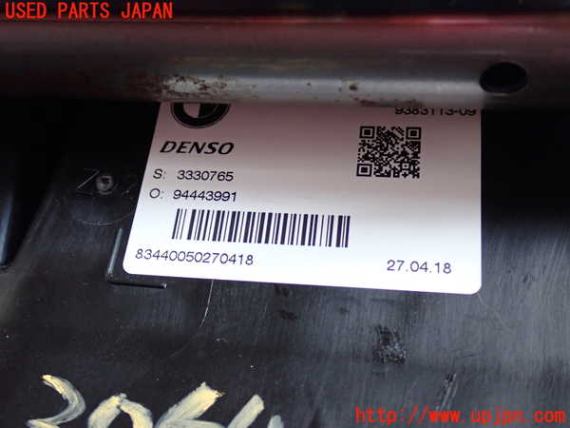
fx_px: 774
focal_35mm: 47
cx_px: 285
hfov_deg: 40.4
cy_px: 214
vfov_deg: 30.9
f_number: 3.1
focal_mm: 8.4
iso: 640
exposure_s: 1/50
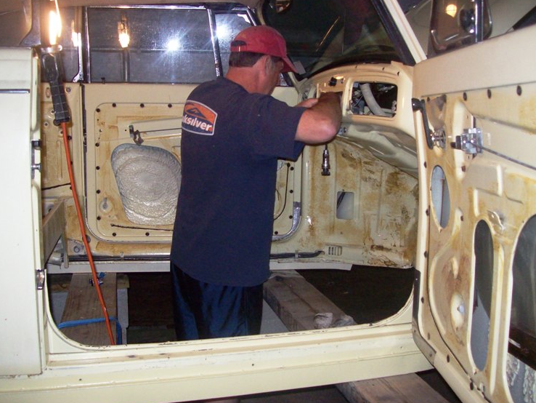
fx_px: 604
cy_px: 199
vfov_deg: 36.8
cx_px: 251
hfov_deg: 47.8
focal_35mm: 39
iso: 200
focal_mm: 6
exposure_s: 1/64
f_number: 2.7
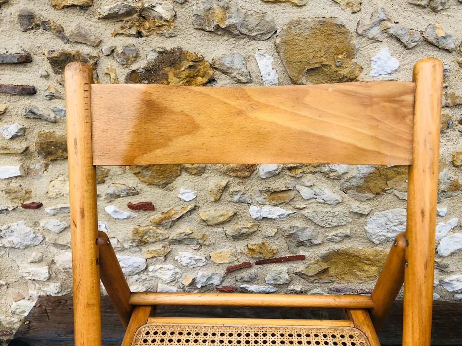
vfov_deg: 49.7
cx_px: 231
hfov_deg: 63.4
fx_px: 374
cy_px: 173
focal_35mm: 28
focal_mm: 3.99
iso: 25
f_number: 1.8
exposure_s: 1/120
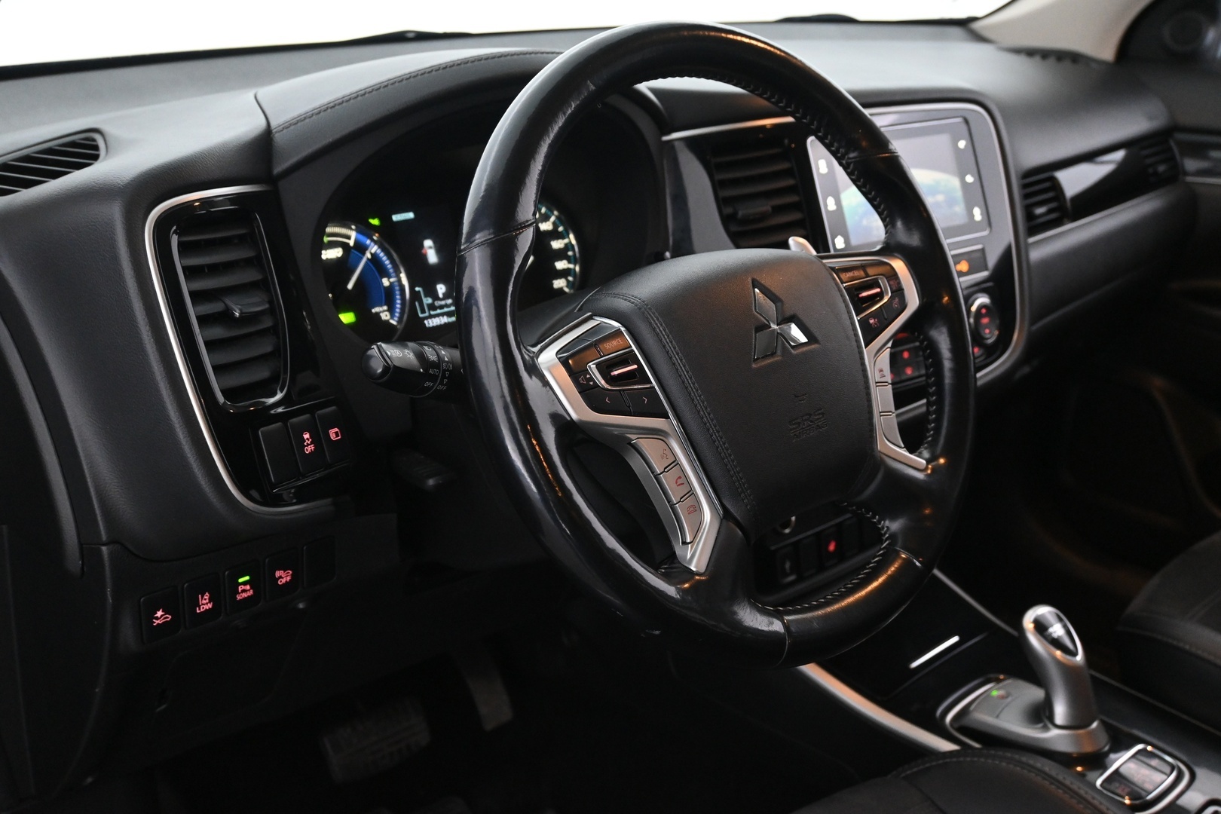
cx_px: 610
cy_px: 407
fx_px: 1221
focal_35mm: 36
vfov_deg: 36.9
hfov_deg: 53.1
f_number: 4.2
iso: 2800
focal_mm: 24
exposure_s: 1/40
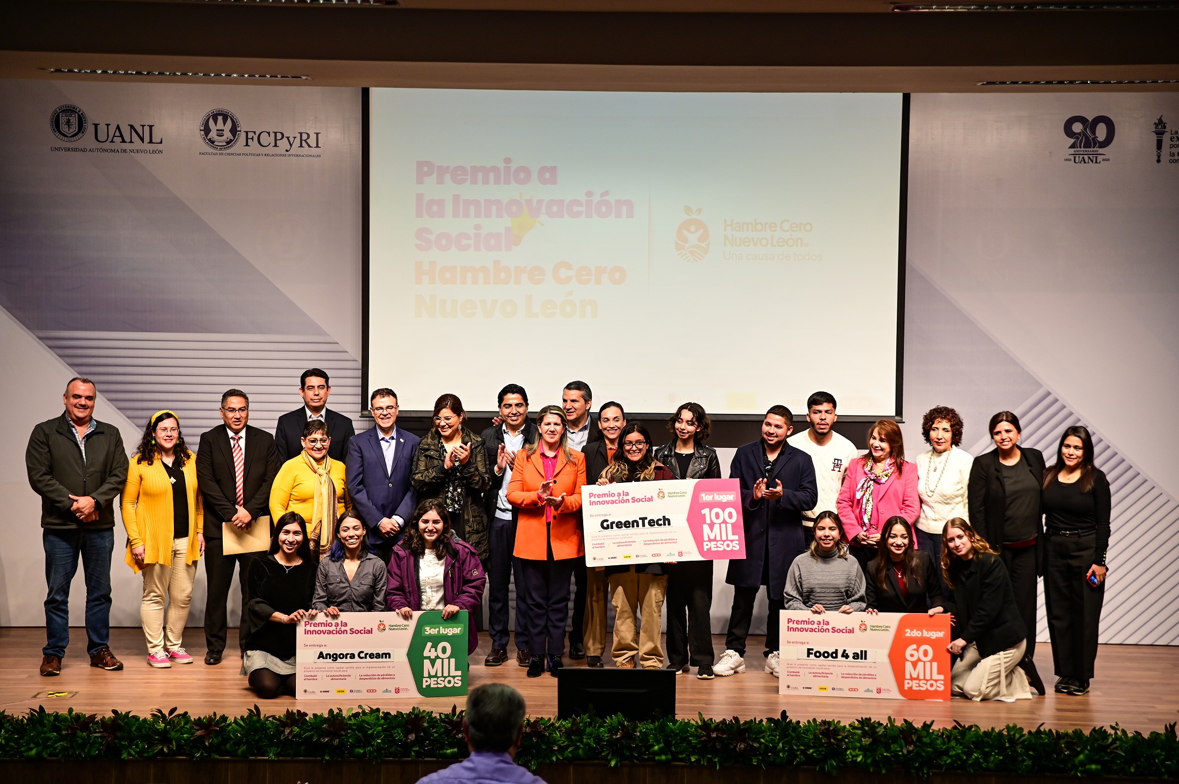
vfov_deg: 19.4
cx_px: 590
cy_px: 392
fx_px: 2291
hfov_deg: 28.9
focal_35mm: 70
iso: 500
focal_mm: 70
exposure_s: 1/160
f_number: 2.8
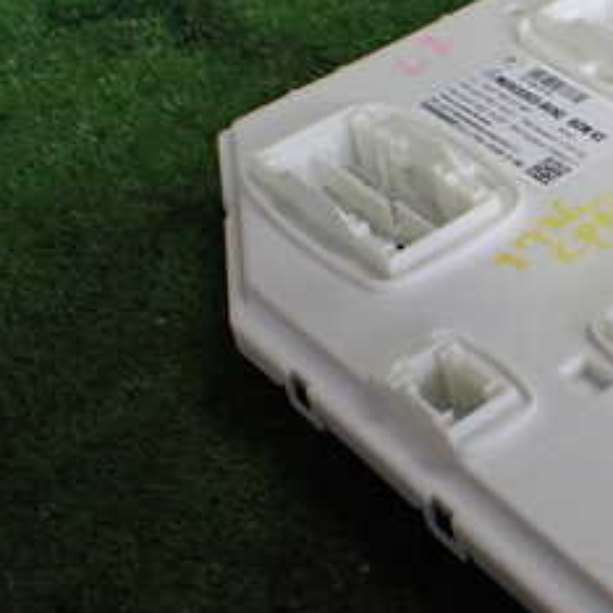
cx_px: 673
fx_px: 1362
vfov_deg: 25.3
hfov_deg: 23.8
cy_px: 356
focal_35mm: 68
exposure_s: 1/125
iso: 320
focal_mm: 5.4
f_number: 2.3
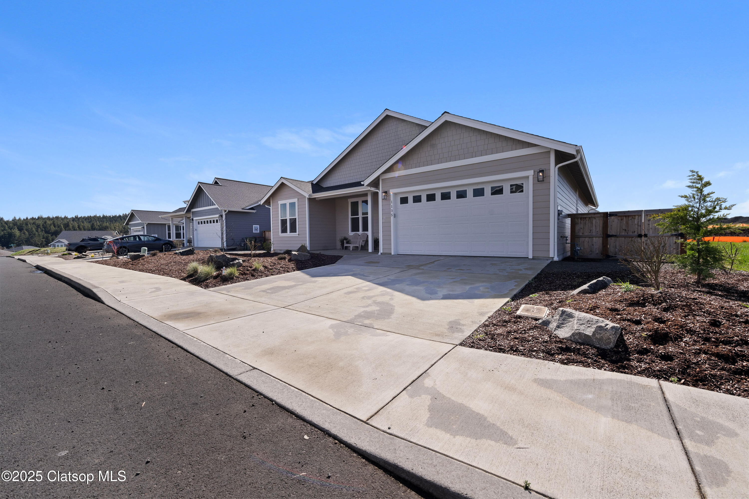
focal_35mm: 14
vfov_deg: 81.2
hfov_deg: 104.3
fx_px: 291
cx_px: 374
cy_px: 250
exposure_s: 1/500
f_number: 9
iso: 400
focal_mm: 14
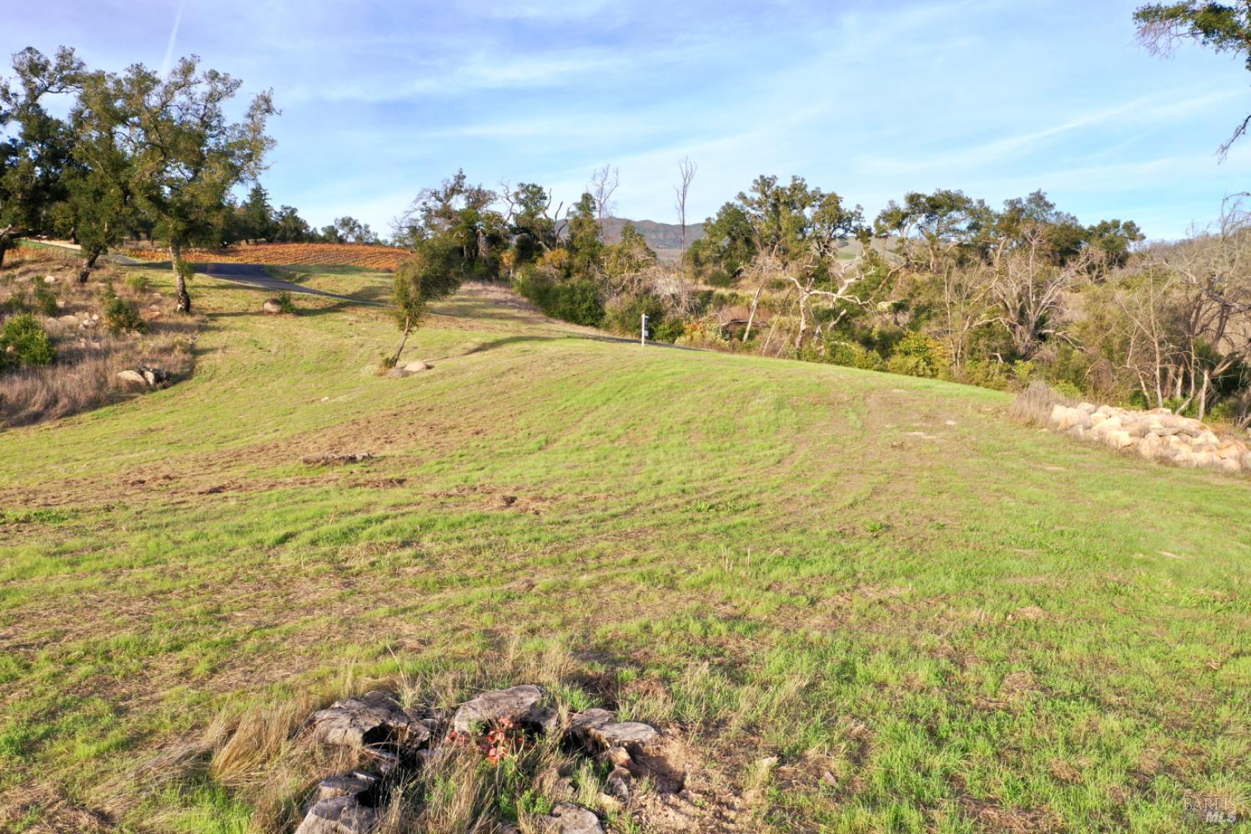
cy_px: 417
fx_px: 973
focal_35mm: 28
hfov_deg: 65.5
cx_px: 626
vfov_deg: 46.4
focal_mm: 10.26
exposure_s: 1/120
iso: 100
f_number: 6.3
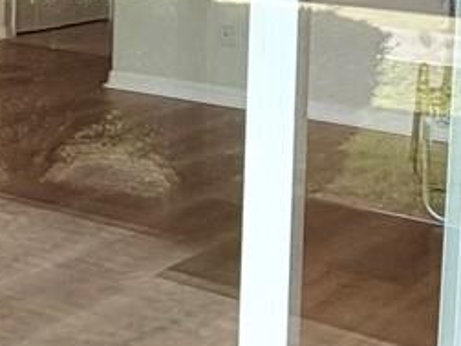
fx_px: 1185
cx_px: -540
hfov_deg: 15.7
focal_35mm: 89
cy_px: -110
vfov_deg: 15.7
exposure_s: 1/120
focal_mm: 2.22
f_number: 2.2
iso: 50
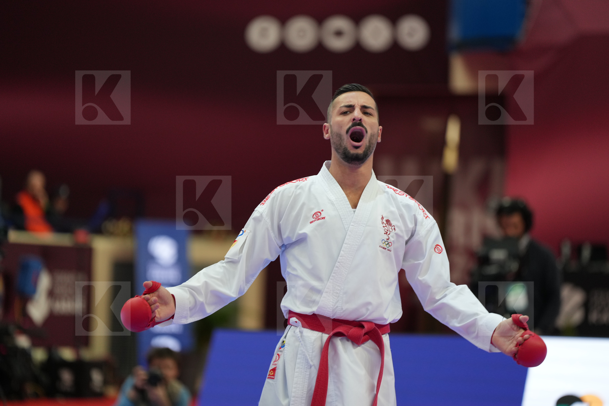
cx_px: 304
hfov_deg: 11.6
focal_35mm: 178
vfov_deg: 7.7
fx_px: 3011
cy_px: 203
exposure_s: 1/1000
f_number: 2.8
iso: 1250
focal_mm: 178
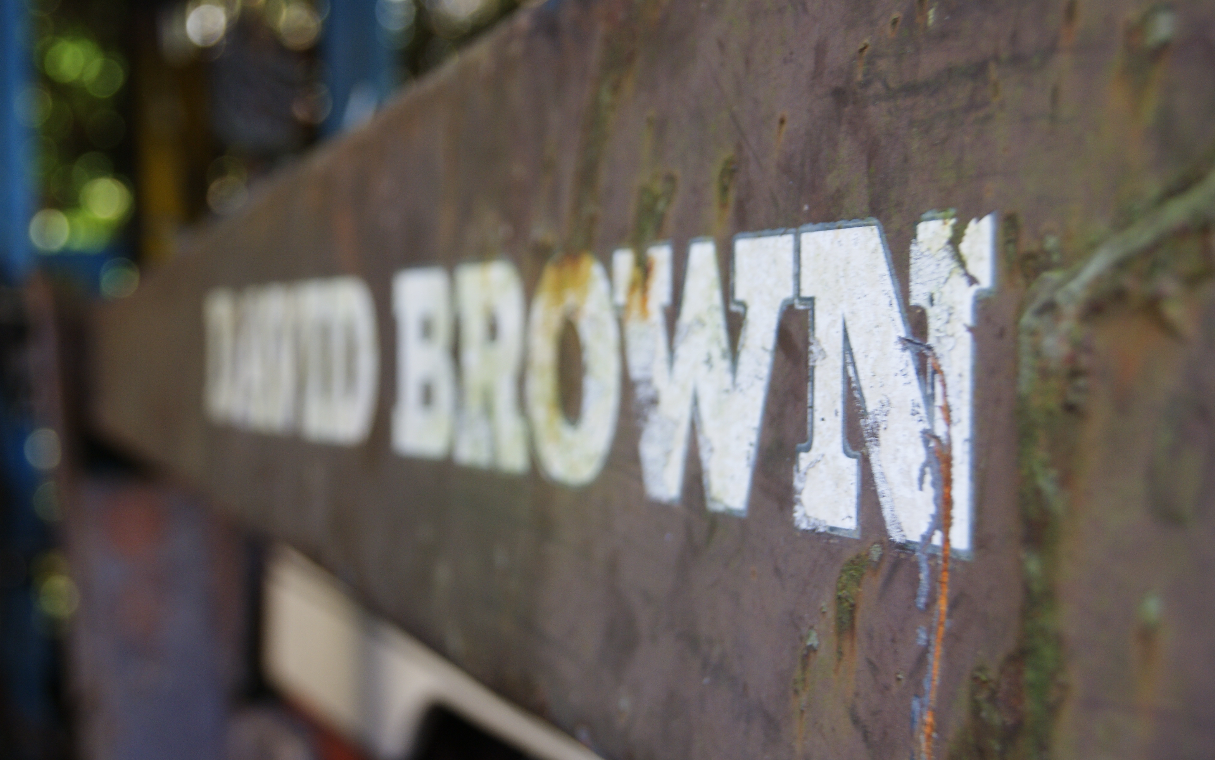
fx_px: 2302
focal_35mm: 70
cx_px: 604
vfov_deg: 18.7
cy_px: 403
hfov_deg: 29.6
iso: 200
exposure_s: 1/15
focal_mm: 45
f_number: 5.6
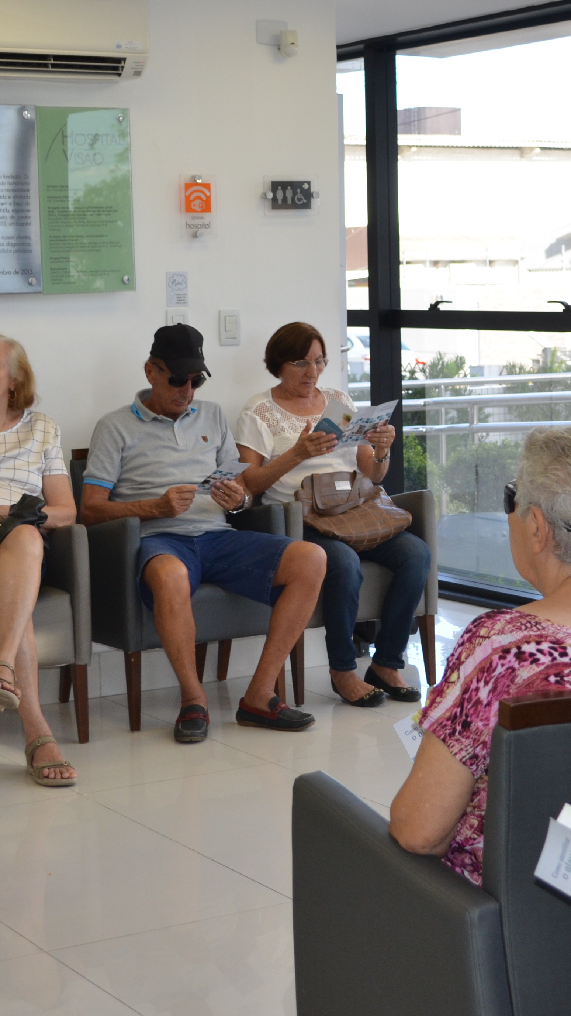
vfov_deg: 28.9
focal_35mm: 73
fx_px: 1965
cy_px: 436
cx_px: 474
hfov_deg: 16.4
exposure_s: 1/100
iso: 400
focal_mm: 26
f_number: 4.2
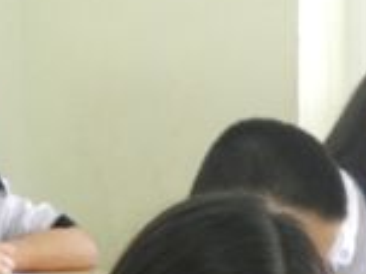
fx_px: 4705
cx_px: 344
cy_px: 376
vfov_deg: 3.3
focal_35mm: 445
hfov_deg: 4.4
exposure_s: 1/30
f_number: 5
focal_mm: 28.9
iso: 280
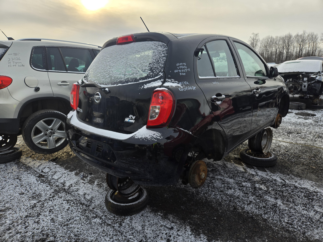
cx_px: 162
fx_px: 215
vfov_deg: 58.9
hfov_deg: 73.9
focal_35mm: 23
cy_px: 121
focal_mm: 5.4
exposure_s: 1/631
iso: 25
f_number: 1.8
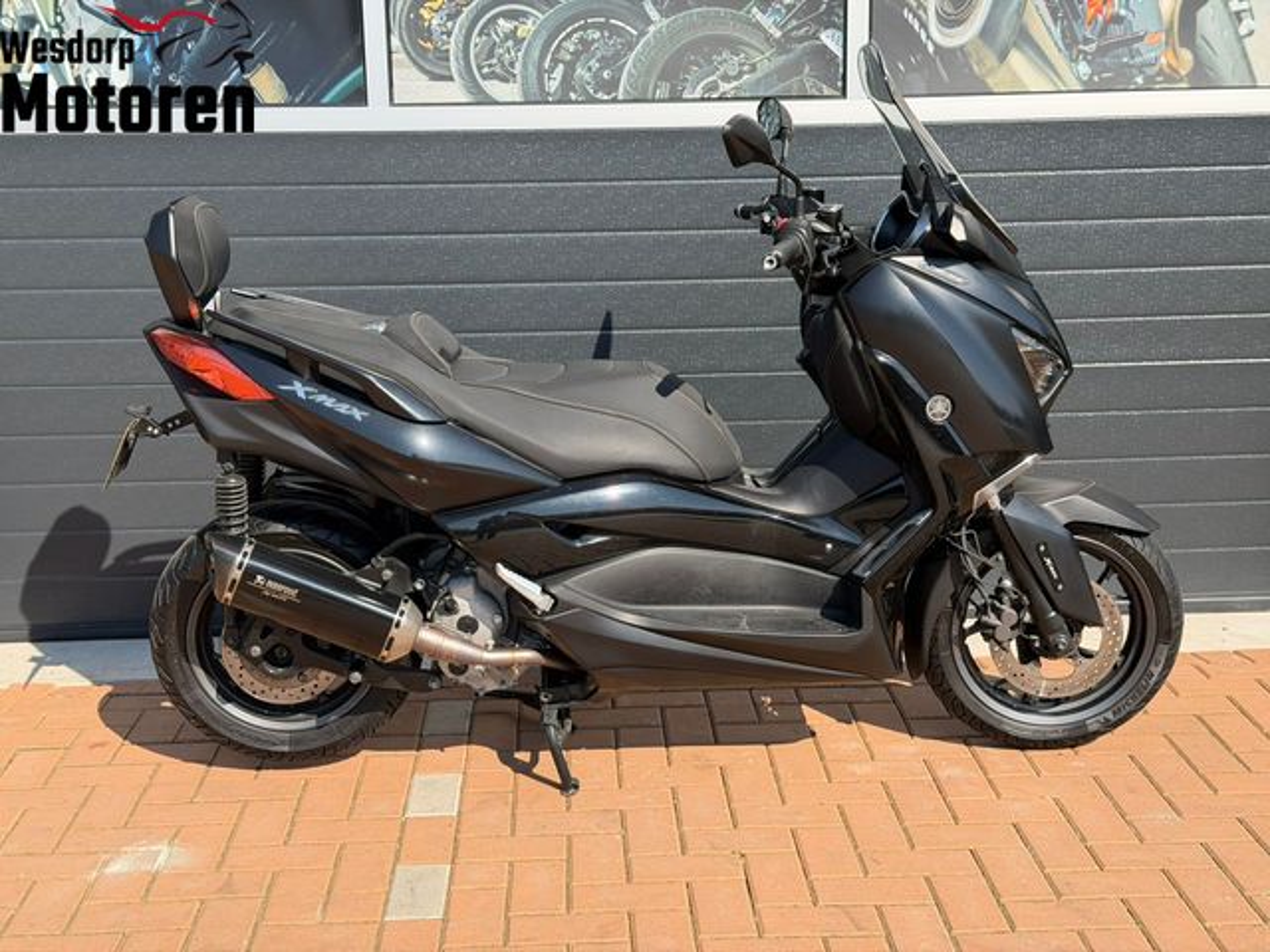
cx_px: 635
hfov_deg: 39.7
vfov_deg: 30.3
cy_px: 476
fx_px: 1761
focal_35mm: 48
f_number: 1.78
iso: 100
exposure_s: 1/3096
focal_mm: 6.76
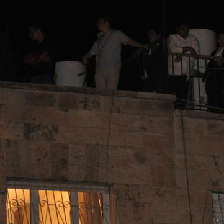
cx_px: 256
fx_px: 2379
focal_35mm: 325
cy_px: 81
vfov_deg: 5.4
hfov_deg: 5.4
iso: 800
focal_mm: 90
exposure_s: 1/60
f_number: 5.3
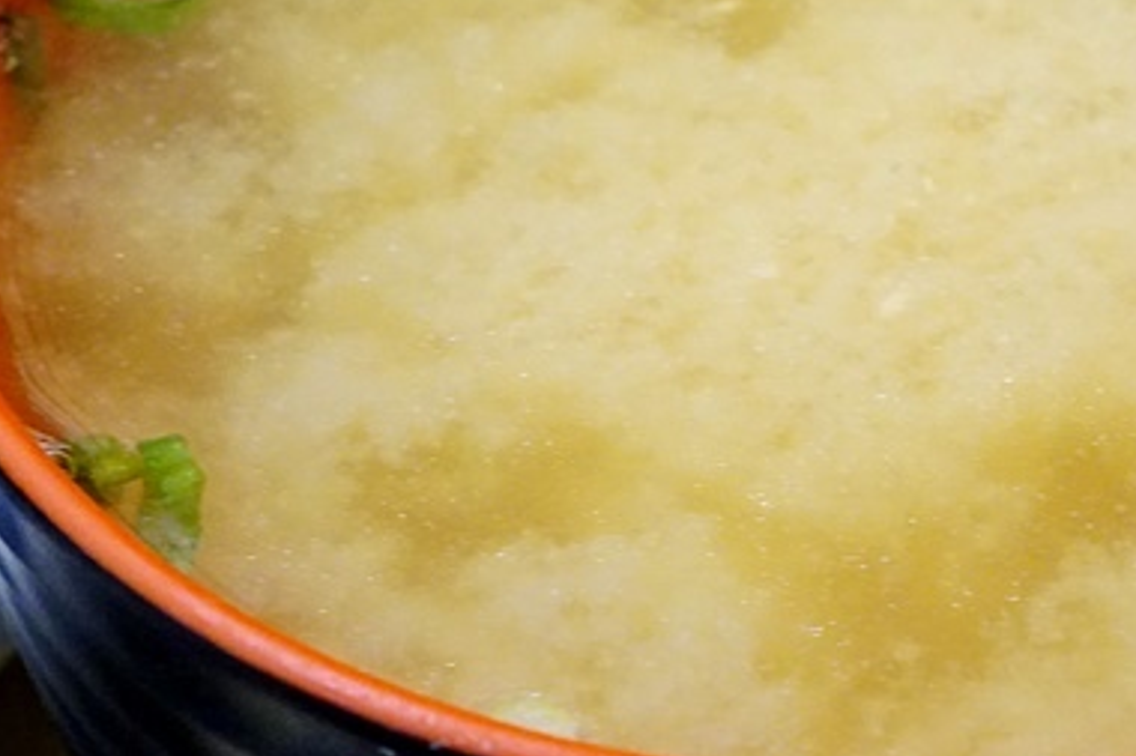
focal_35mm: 125
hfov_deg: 16.3
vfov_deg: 10.9
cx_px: 861
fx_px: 3954
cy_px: 294
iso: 2500
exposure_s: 1/60
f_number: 8
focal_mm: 31
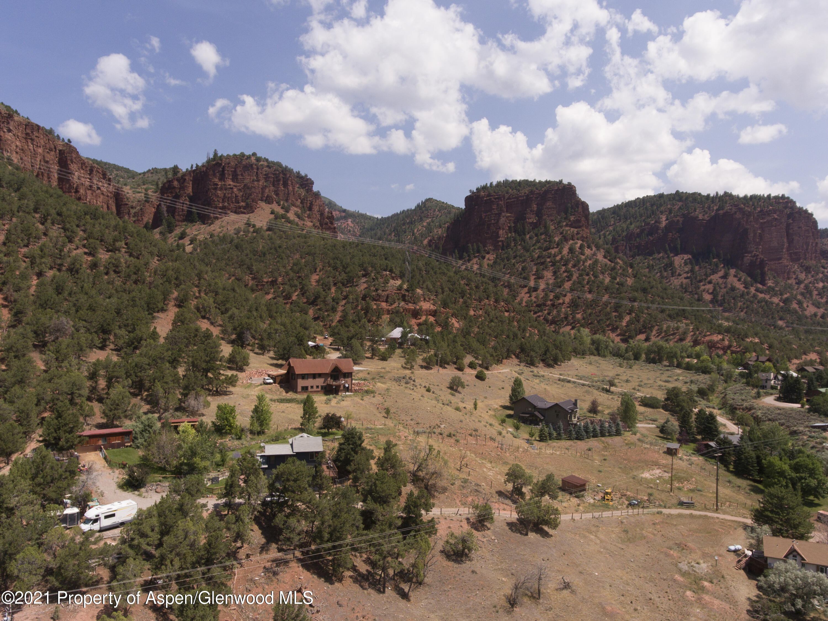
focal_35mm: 20
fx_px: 478
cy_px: 310
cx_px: 414
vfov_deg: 65.9
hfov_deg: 81.8
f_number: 2.8
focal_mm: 3.61
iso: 100
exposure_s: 1/1250
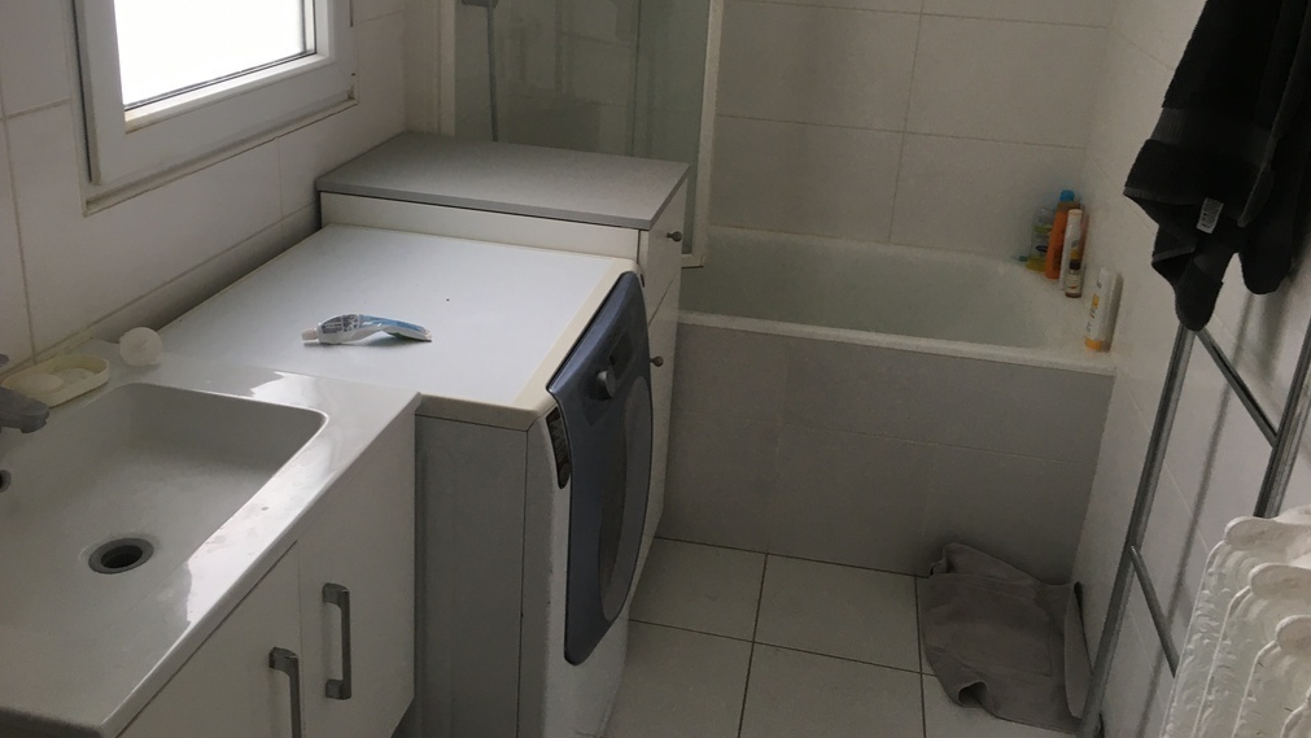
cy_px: 256
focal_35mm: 32
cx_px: 648
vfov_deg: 36.4
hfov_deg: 61.0
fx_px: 1113
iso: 32
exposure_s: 1/33
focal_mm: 4.15
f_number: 2.2
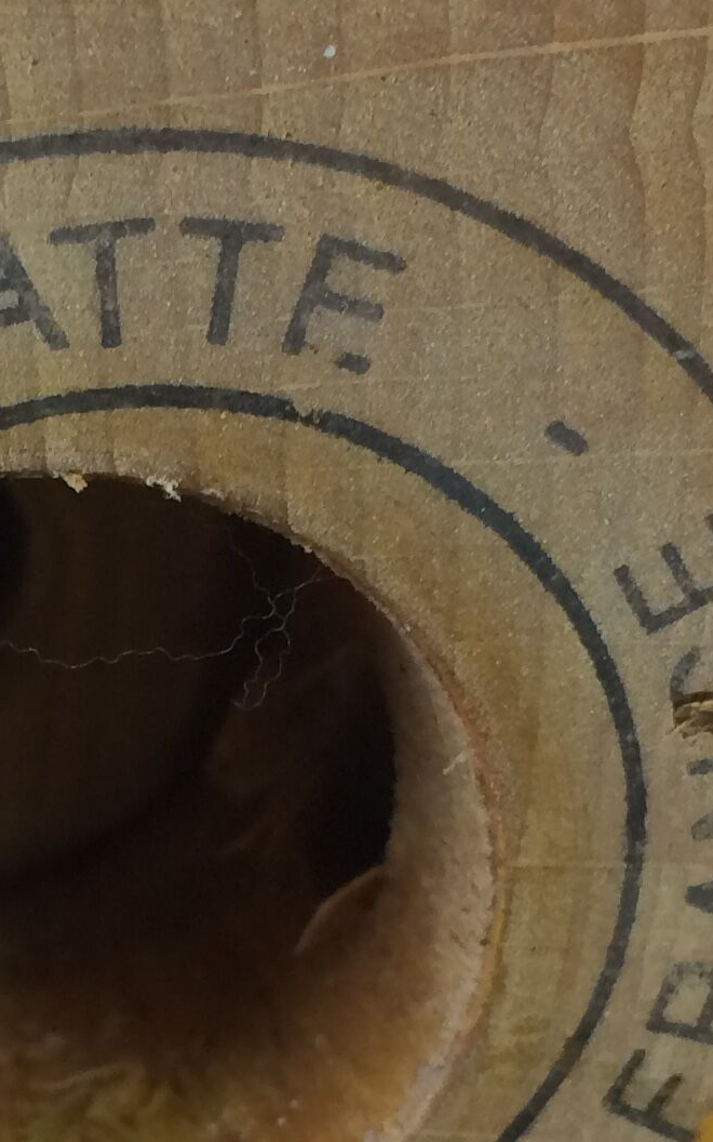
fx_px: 2954
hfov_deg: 13.6
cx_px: 62
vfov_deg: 21.6
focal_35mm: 95
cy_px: 880
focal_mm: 4.15
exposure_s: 1/33
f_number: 2.2
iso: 40
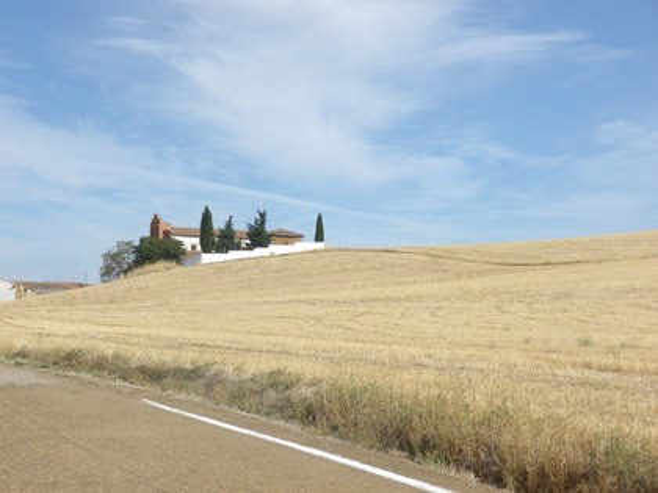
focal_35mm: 69
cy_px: 246
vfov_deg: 21.3
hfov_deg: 28.2
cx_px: 329
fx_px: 1312
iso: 80
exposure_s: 1/500
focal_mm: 12.3
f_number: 4.7
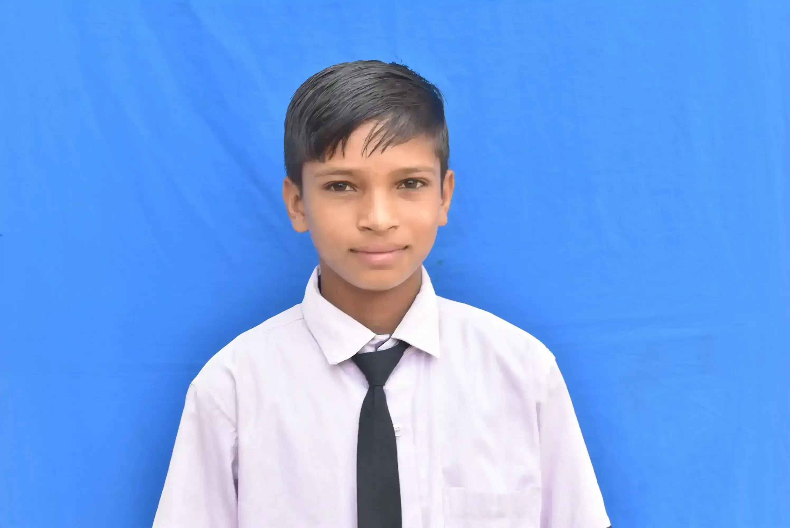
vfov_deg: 19.0
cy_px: 264
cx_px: 395
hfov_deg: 28.1
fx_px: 1581
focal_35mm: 72
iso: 400
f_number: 8
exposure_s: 1/60
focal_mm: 48
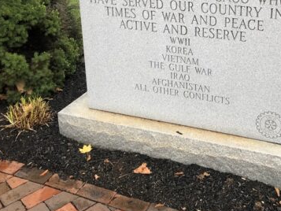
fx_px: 382
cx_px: 194
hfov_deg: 39.8
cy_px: 38
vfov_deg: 30.1
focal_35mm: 47
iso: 40
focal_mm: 3.99
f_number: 1.8
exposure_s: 1/20
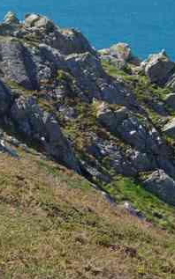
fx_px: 2130
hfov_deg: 4.7
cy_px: 59
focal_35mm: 279
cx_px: -114
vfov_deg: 7.5
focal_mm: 57.5
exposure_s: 1/100
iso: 200
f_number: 8
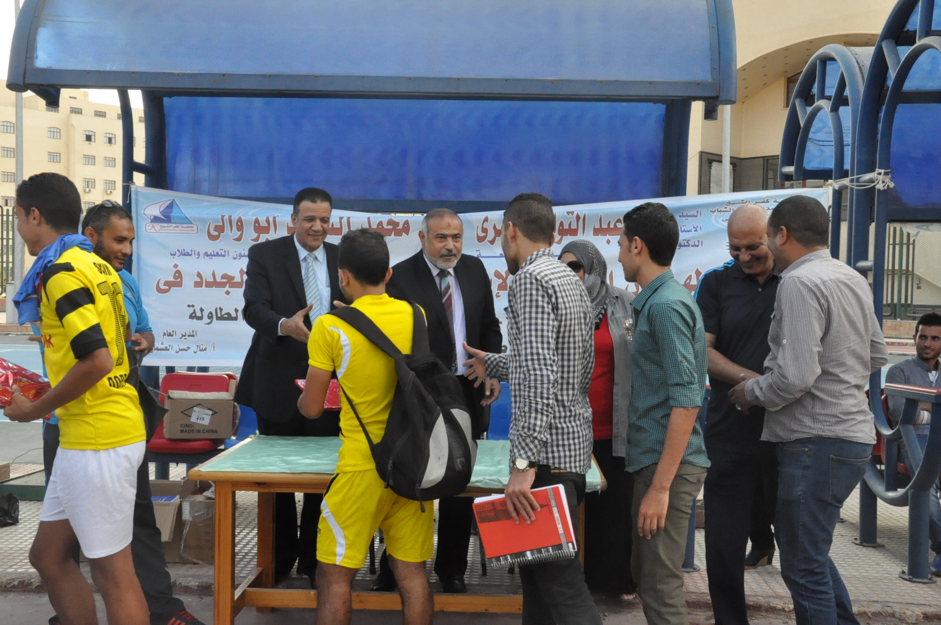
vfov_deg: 34.1
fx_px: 1018
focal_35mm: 39
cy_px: 312
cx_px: 470
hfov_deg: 49.6
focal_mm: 26
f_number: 16
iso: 3200
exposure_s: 1/250
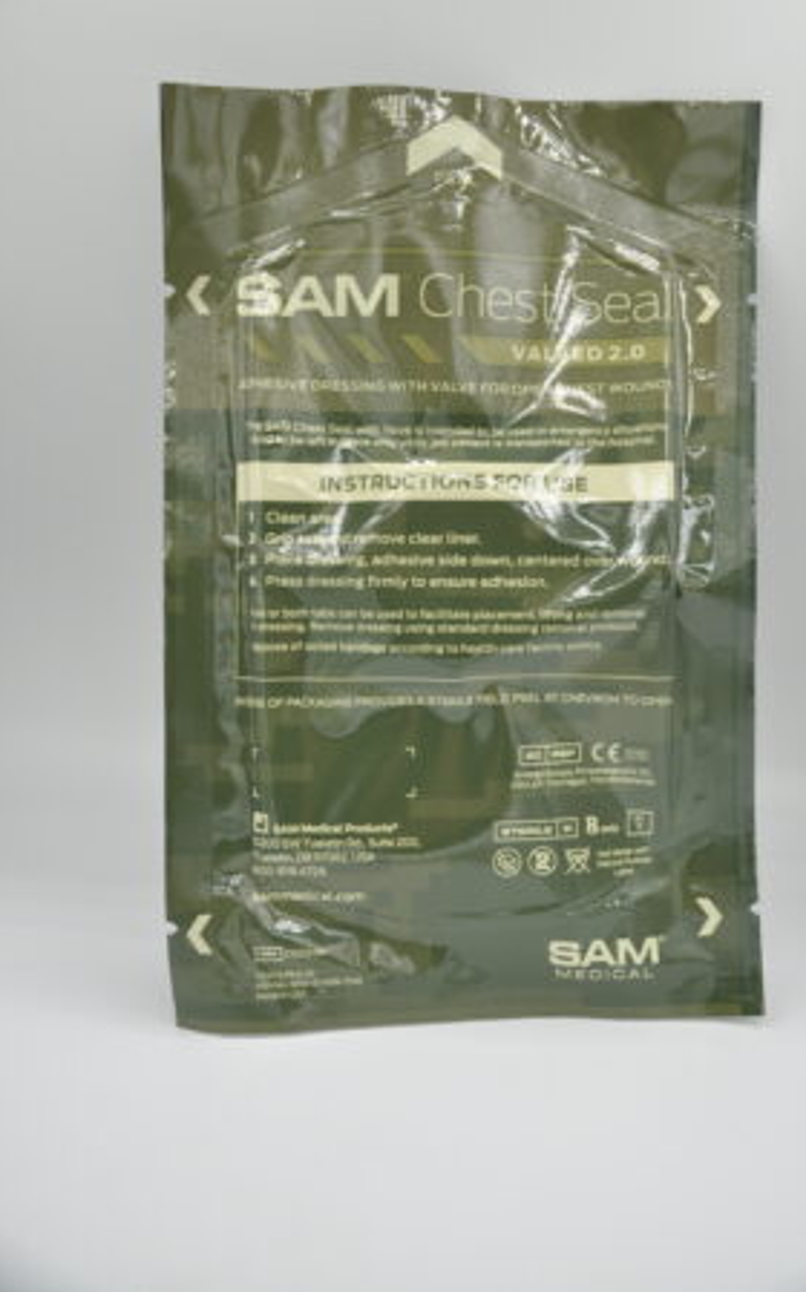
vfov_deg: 49.3
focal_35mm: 40
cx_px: 423
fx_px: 1408
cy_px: 645
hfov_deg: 31.9
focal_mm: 26
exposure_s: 1/1000
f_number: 2.8
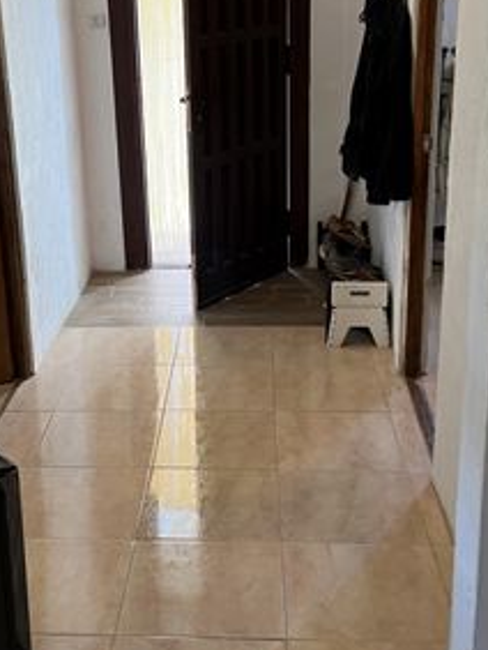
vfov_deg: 38.5
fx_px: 920
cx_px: 188
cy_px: 228
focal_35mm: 49
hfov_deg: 29.6
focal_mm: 5.1
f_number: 1.6
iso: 125
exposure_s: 1/50
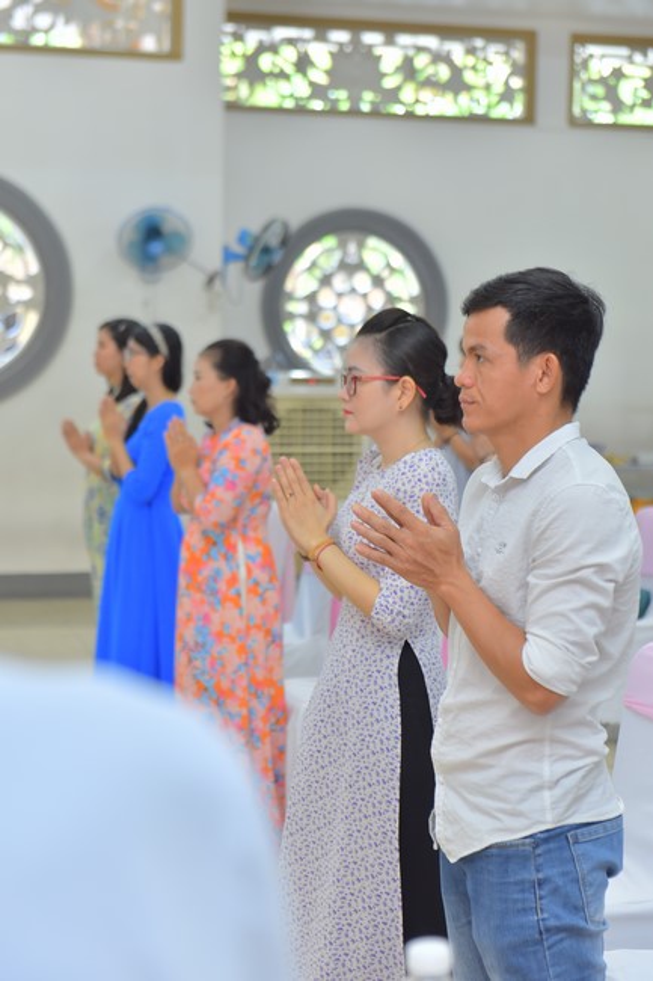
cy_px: 490
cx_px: 326
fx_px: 1905
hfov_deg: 19.4
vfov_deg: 28.9
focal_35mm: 70
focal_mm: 70
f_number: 3.5
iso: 800
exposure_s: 1/100
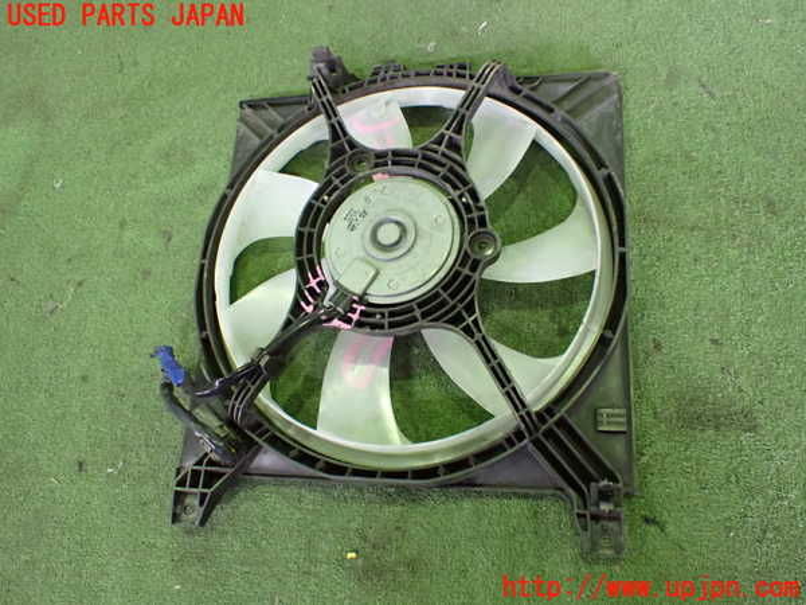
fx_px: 699
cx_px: 403
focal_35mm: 30
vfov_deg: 46.8
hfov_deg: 60.0
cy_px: 302
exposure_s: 1/30
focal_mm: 5.4
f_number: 2.3
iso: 1250
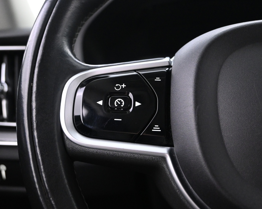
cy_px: 109
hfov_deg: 45.8
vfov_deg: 37.3
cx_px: 121
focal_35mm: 40
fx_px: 310
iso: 3200
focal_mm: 20
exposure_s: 1/25
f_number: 3.8
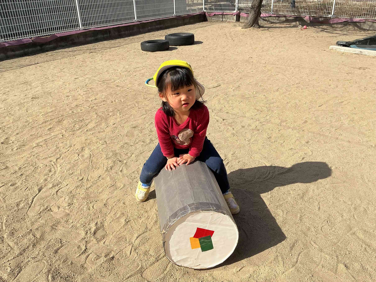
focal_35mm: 29
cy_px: 141
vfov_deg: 48.2
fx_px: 315
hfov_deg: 61.7
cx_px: 188
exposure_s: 1/2427
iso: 25
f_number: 1.8
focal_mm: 3
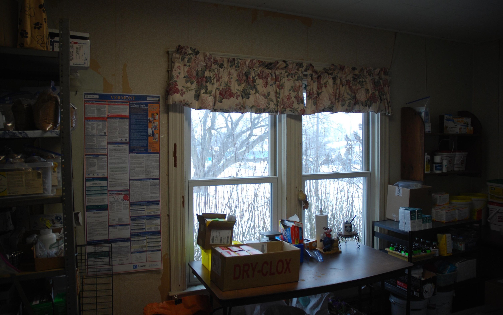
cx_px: 248
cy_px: 153
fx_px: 384
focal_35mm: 28
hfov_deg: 66.5
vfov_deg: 44.5
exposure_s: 1/60
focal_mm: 18
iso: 200
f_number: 4
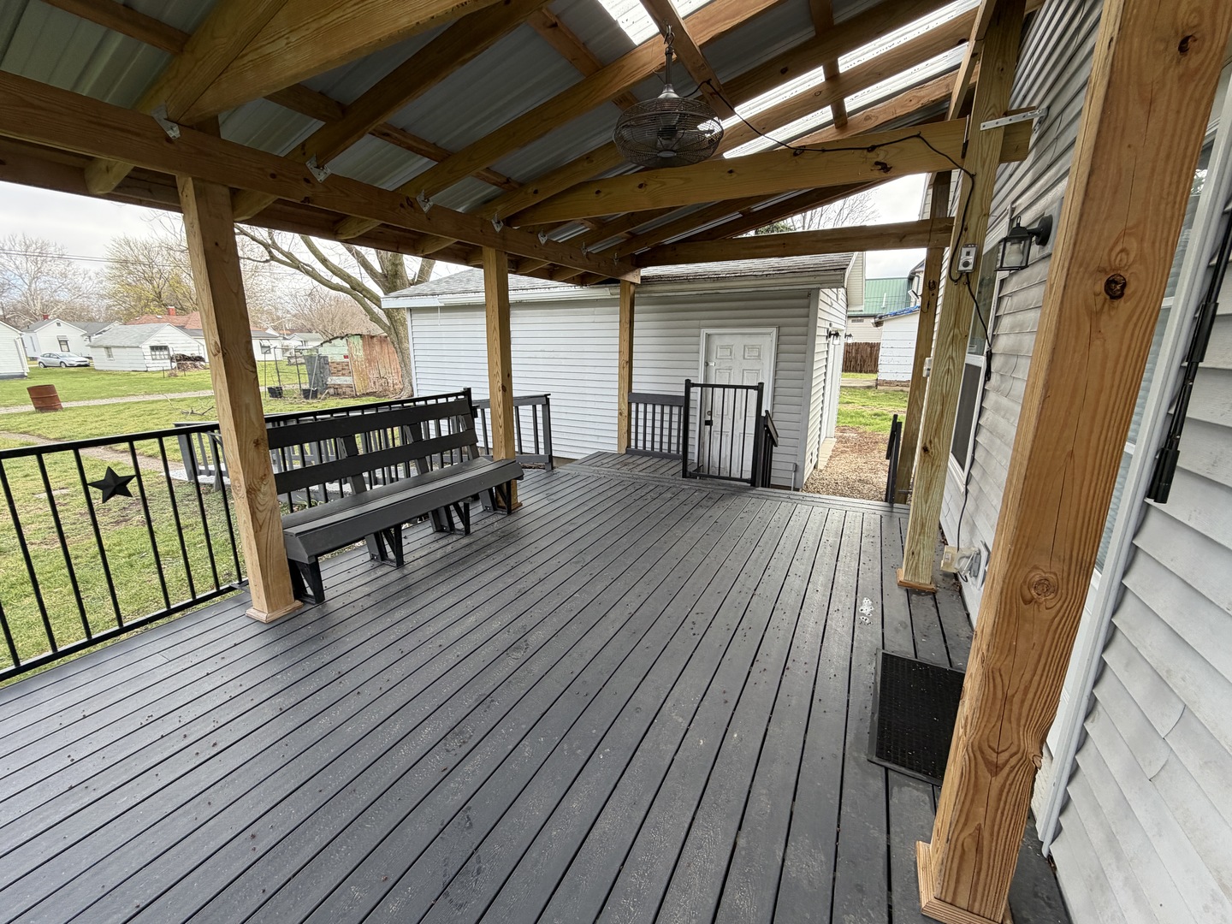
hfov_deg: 102.1
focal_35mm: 14
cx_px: 616
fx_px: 498
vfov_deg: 85.7
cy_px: 462
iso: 50
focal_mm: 2.22
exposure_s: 1/230
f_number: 2.2
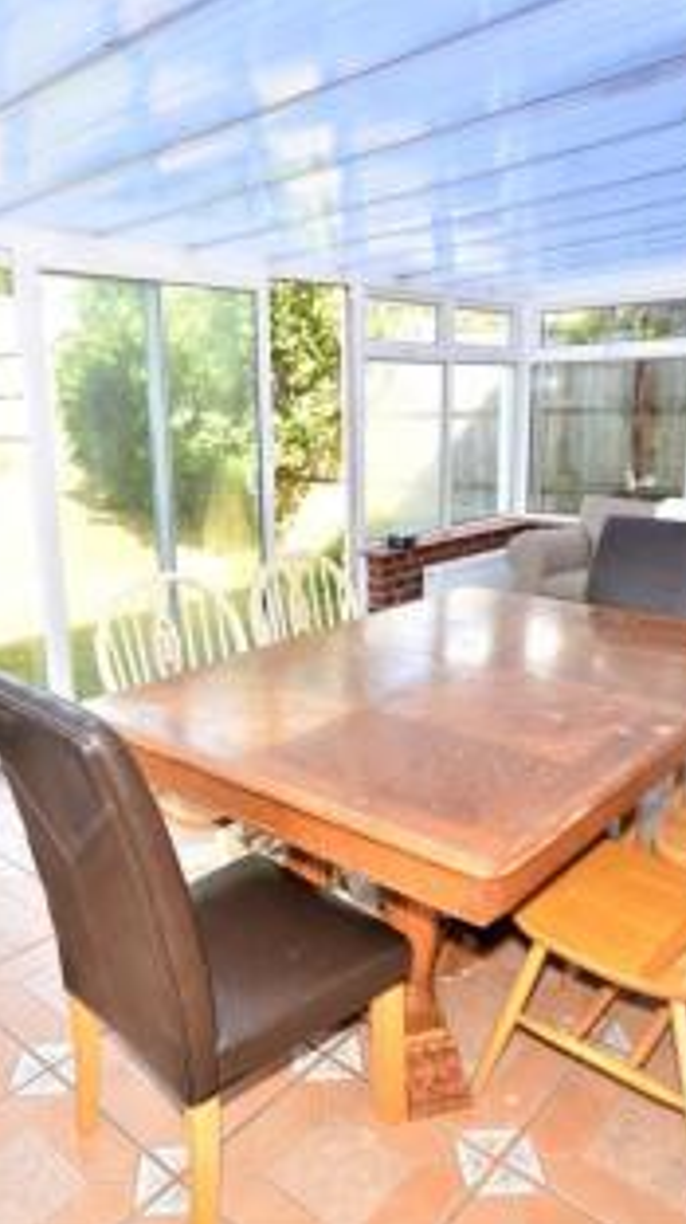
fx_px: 778
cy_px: 614
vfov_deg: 76.4
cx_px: 298
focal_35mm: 24
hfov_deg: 47.5
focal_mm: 10
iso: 360
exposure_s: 1/125
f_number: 5.6
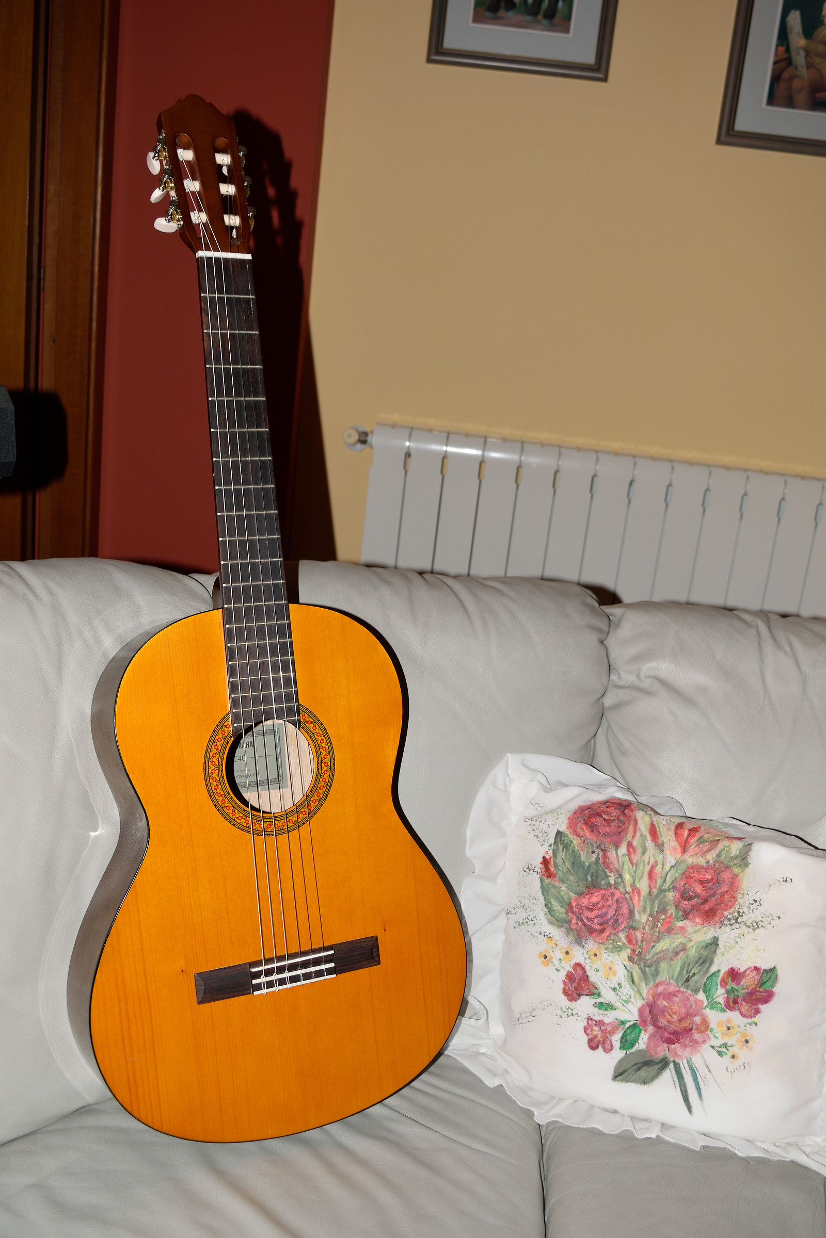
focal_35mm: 36
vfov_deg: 53.1
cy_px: 619
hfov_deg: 36.9
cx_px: 413
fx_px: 1239
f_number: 5.6
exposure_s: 1/60
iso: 100
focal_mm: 24
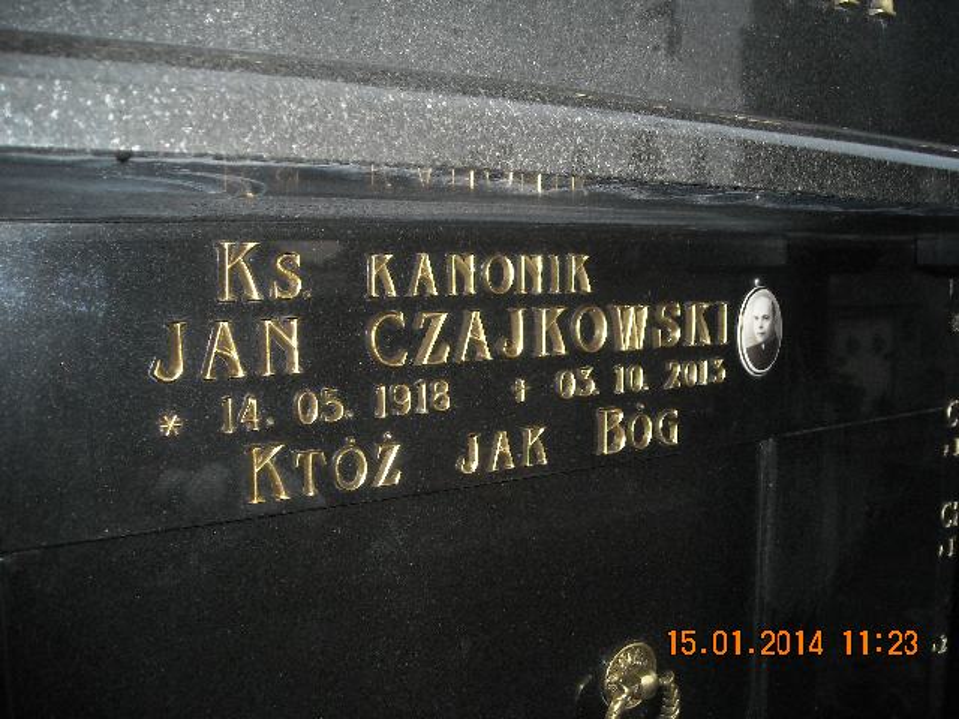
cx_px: 480
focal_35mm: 35
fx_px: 970
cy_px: 360
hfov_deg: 52.6
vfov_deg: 40.7
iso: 200
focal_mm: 5.7
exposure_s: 1/60
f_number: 2.8
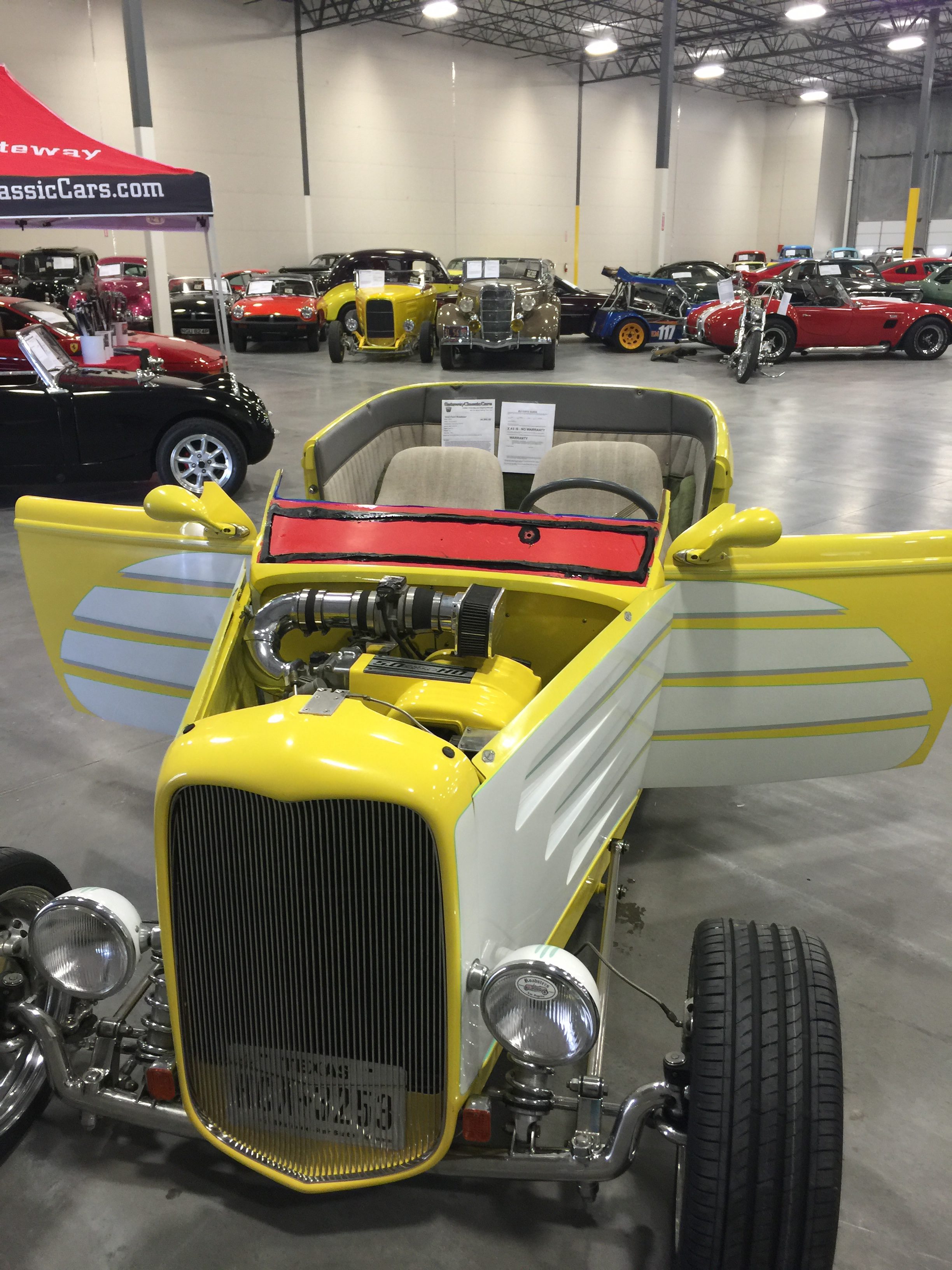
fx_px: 1063
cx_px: 476
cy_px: 635
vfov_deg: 61.7
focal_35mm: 29
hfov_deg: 48.2
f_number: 2.2
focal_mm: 4.15
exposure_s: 1/15
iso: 50
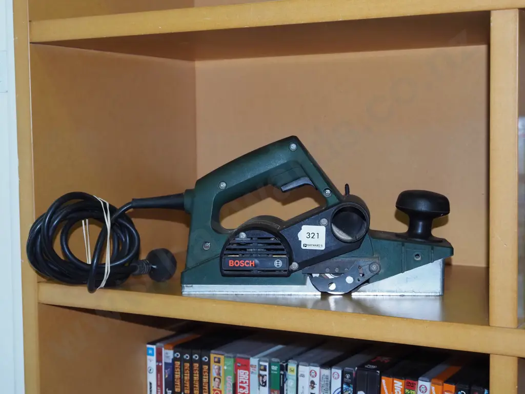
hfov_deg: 33.2
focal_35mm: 58
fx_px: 880
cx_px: 262
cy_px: 197
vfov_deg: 25.2
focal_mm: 29
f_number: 5.6
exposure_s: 1/160
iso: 2500
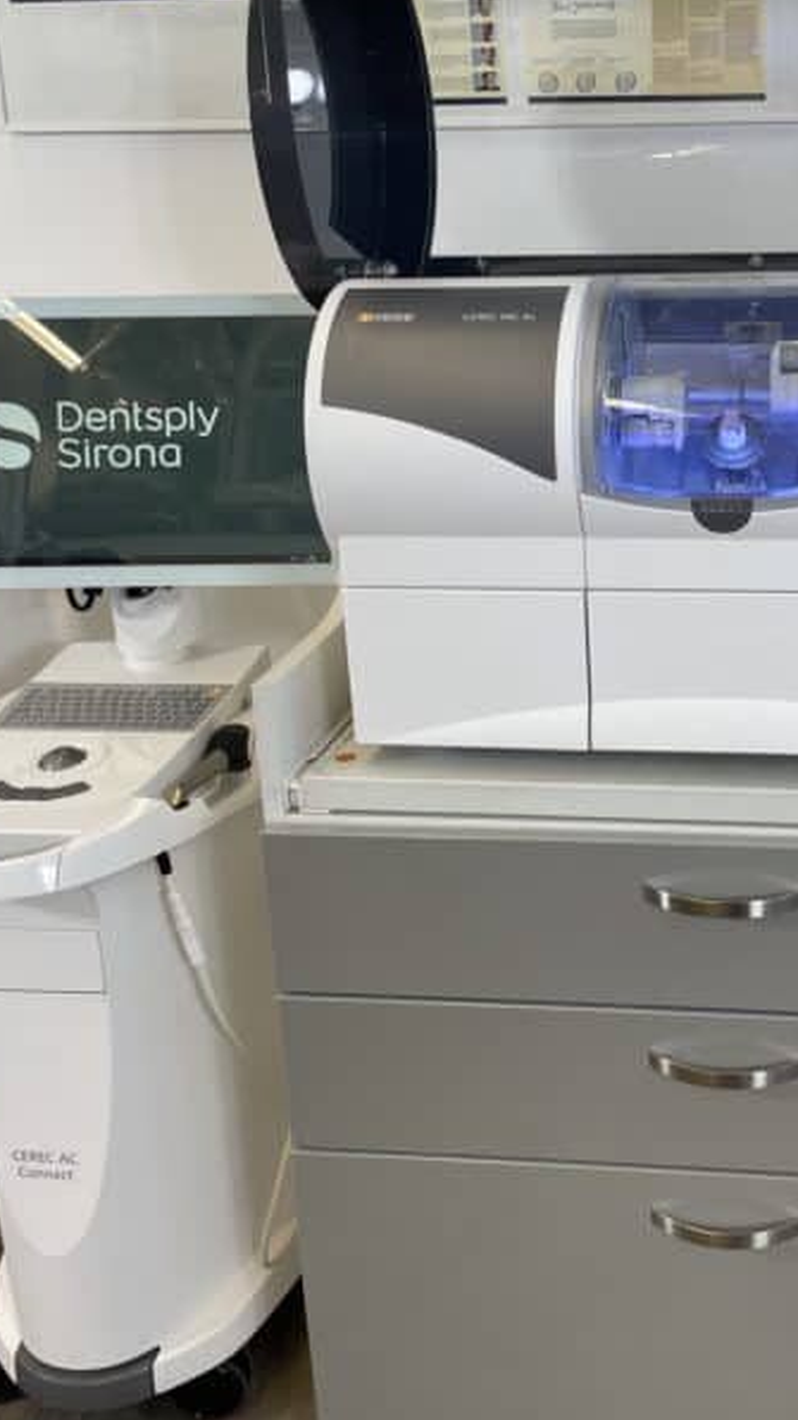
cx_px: 681
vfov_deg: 52.5
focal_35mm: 38
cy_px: 588
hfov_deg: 30.1
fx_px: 1430
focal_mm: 4.2
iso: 40
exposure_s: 1/100
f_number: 1.6
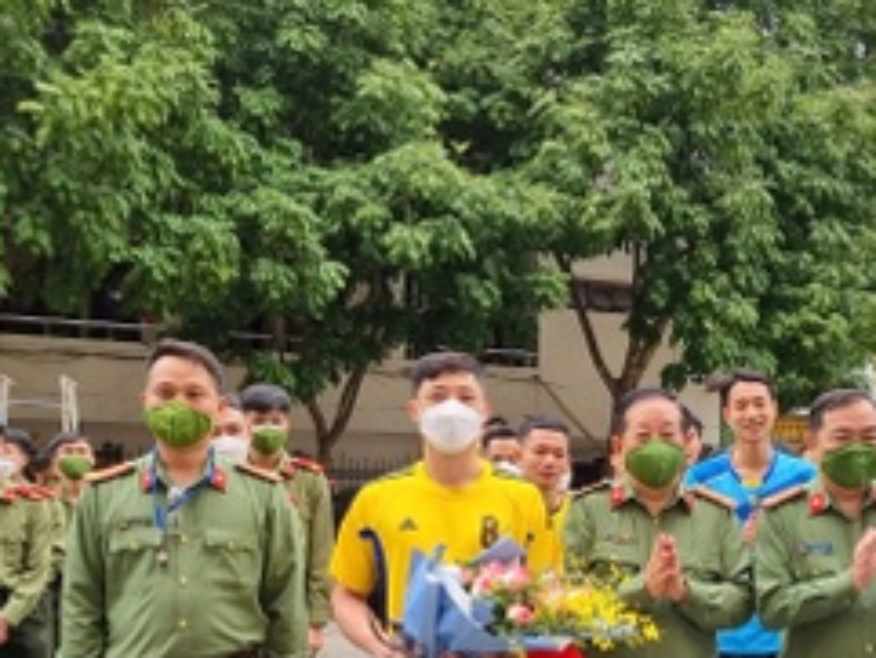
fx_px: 1367
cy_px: 609
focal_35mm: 54
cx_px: 687
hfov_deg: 34.5
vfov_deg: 26.1
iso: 50
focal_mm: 5.4
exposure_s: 1/496
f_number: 1.8
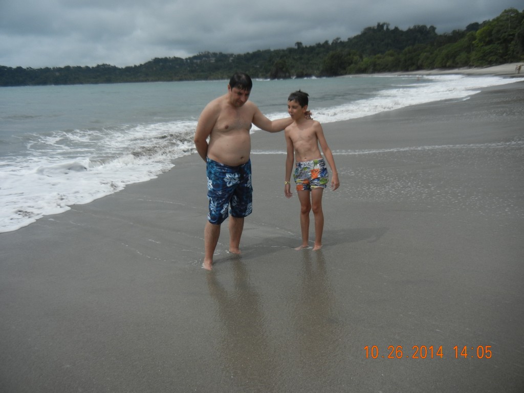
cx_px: 262
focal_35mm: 30
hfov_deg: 60.0
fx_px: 454
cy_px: 196
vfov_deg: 46.8
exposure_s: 1/724
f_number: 7
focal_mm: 5.4
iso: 160
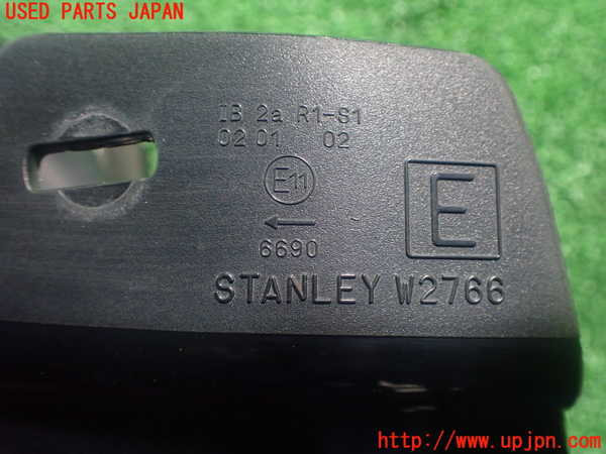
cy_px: 227
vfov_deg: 44.2
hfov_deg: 56.8
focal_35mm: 32
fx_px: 560
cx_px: 303
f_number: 2.4
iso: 640
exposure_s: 1/30
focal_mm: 5.79
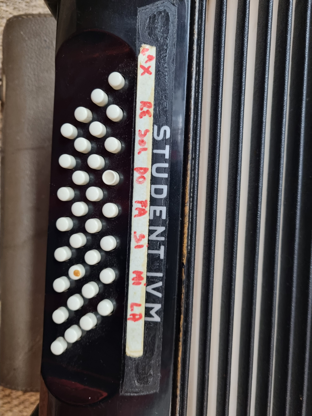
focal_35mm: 26
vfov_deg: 67.3
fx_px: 312
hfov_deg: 53.1
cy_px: 208
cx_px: 156
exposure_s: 1/50
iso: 320
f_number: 1.8
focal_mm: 5.4
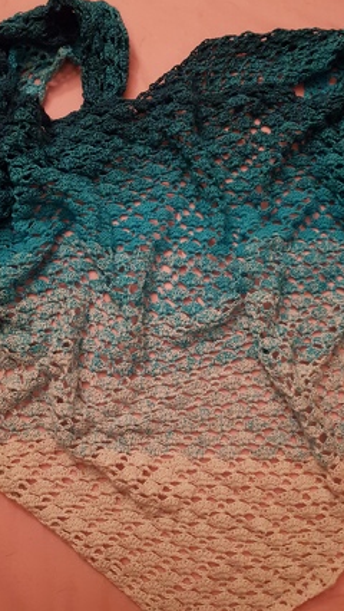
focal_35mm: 31
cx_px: 188
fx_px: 502
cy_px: 304
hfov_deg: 37.8
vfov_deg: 62.6
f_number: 1.7
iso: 400
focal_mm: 4.2
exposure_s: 1/10
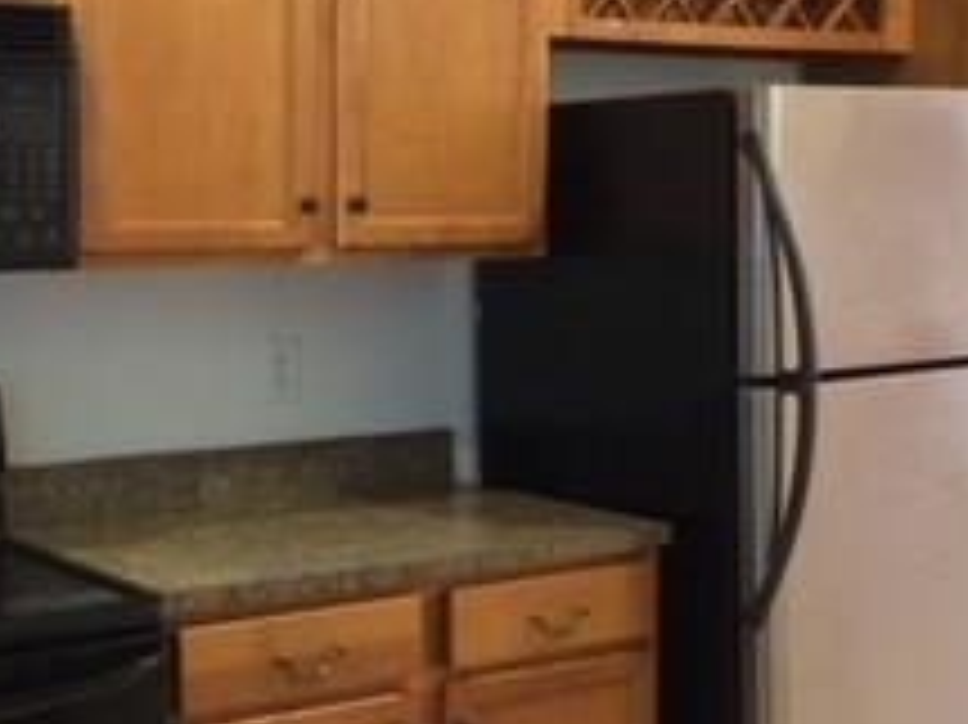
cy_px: 346
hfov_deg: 28.7
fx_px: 1873
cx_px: 302
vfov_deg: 21.9
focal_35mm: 67
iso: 320
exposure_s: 1/15
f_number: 2.2
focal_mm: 4.12
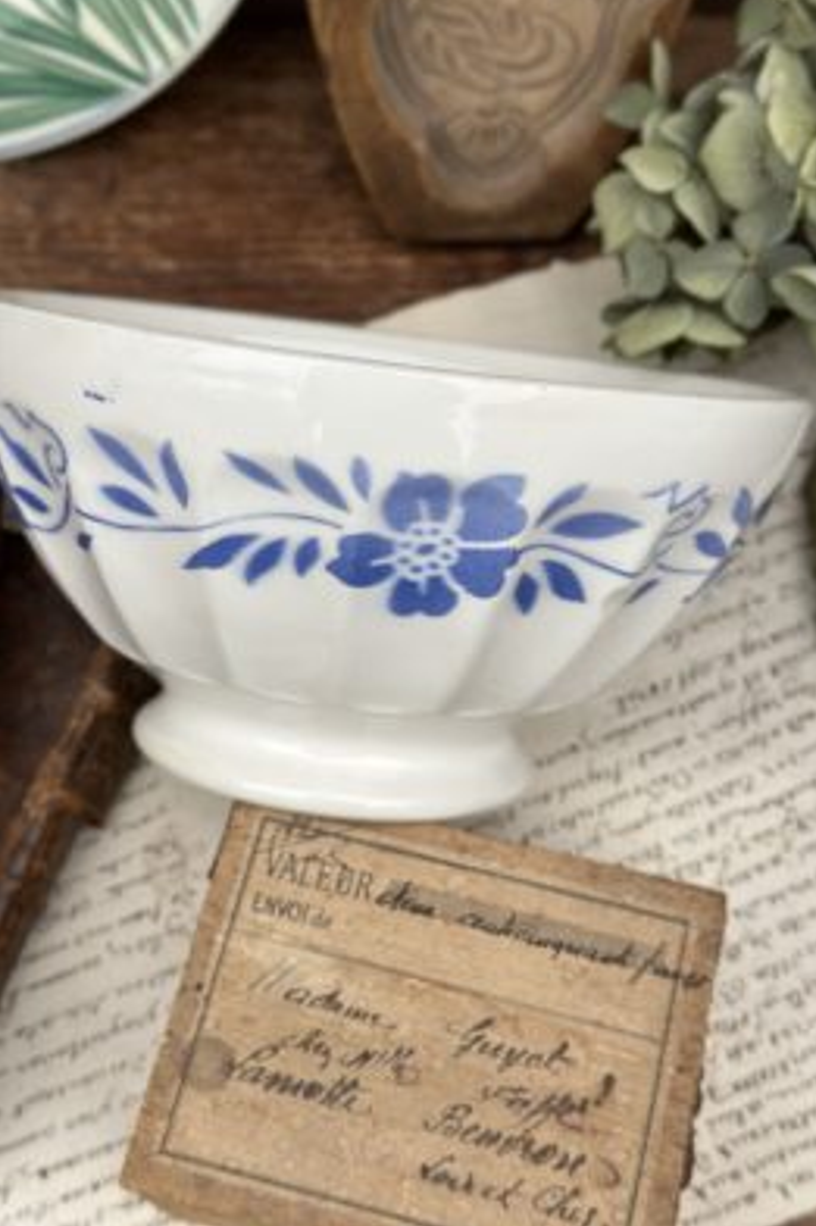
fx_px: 1735
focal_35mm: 51
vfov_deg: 38.9
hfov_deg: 26.4
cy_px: 604
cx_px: 366
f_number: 1.78
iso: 80
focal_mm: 6.86
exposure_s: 1/830
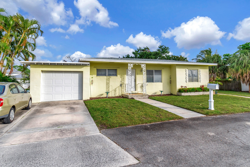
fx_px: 132
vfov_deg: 64.6
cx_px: 125
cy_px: 84
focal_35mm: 19
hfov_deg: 86.9
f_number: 8
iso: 500
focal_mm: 13
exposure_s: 1/1600
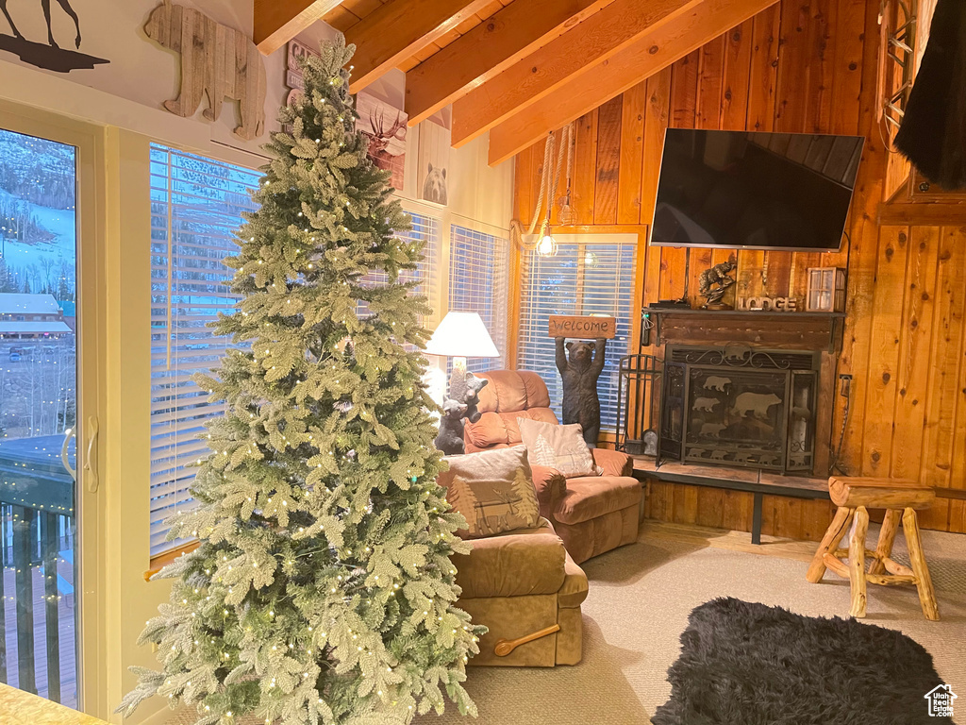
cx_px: 483
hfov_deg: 67.3
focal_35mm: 26
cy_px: 362
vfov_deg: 53.1
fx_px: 726
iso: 1000
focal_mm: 5.1
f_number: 1.6
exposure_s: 1/30
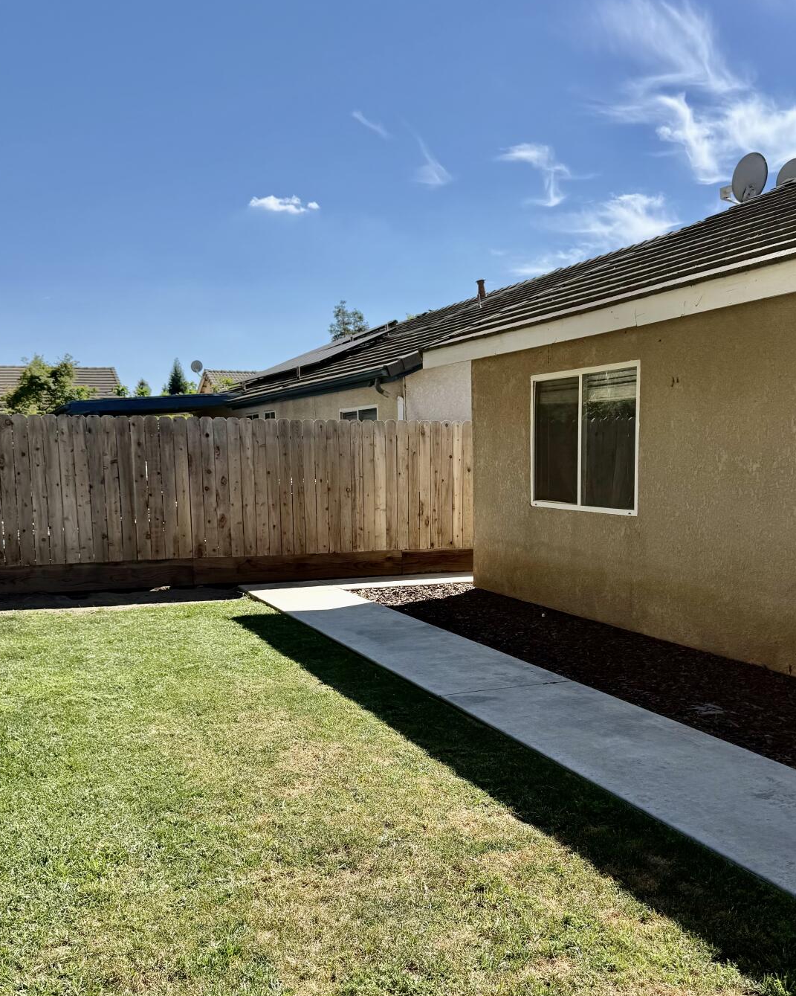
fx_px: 1031
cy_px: 581
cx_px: 439
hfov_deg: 42.2
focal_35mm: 35
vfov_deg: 51.3
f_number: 1.78
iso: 80
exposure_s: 1/4167
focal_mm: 6.76
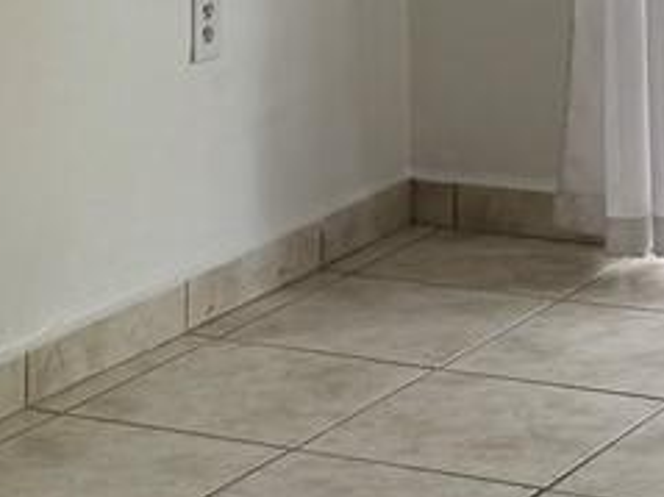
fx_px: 3087
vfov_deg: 8.7
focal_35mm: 161
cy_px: -516
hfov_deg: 12.2
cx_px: 575
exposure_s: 1/120
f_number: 1.78
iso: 100
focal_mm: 6.76
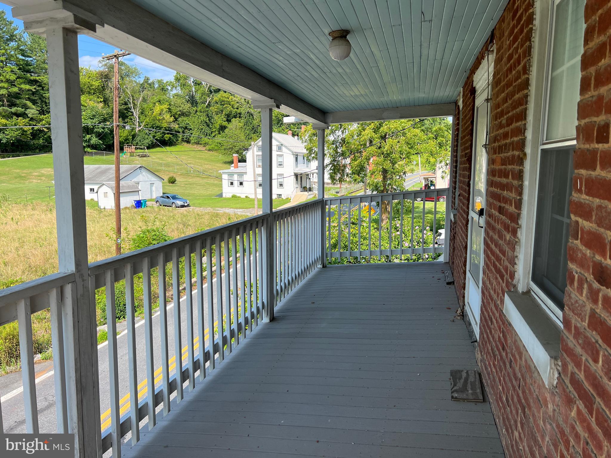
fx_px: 459
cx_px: 306
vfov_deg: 53.1
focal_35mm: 26
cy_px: 229
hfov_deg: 67.3
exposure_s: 1/1575
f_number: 1.5
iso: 50
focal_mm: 5.7
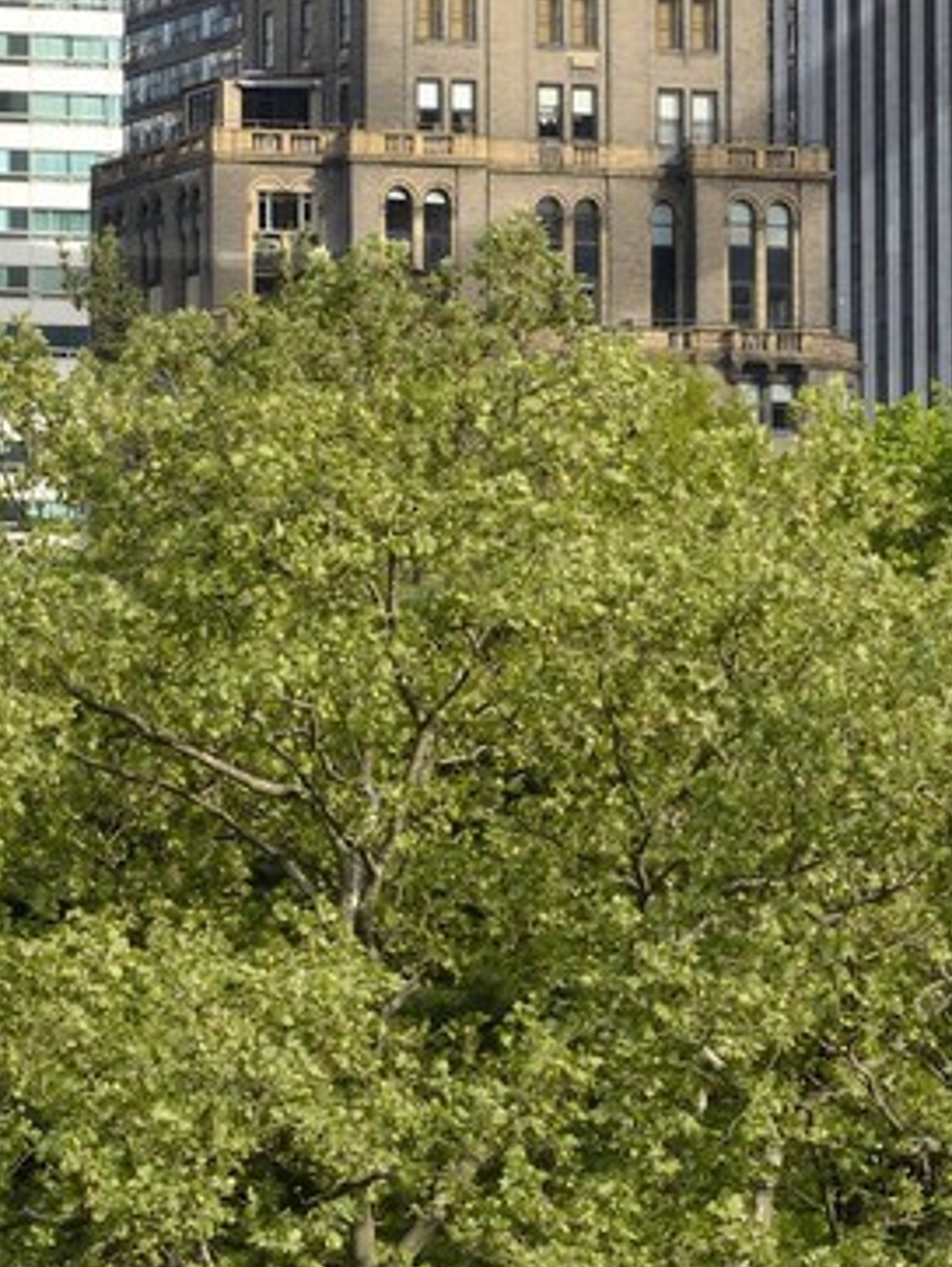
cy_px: -704
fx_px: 17397
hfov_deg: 3.1
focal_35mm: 475
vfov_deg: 4.1
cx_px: 210
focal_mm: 112
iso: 400
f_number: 13
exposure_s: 1/320
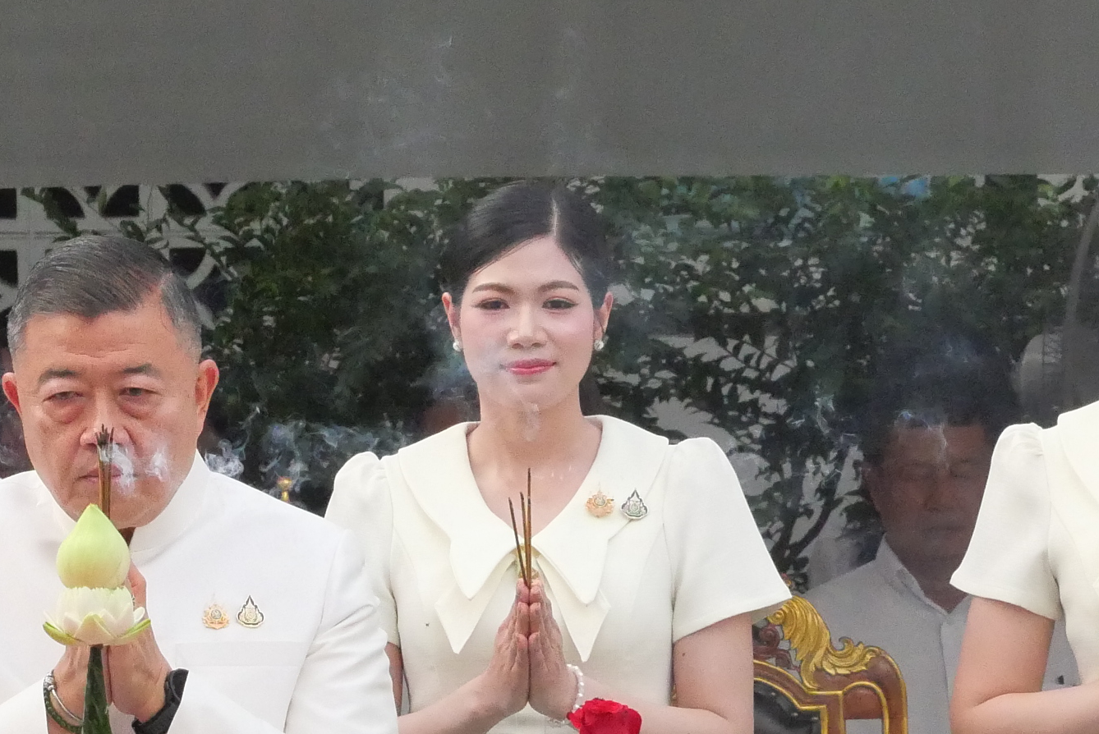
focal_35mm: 333
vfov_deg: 4.1
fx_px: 10172
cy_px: 589
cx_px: 4
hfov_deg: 6.2
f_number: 7.1
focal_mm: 58
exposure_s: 1/4000
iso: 4000
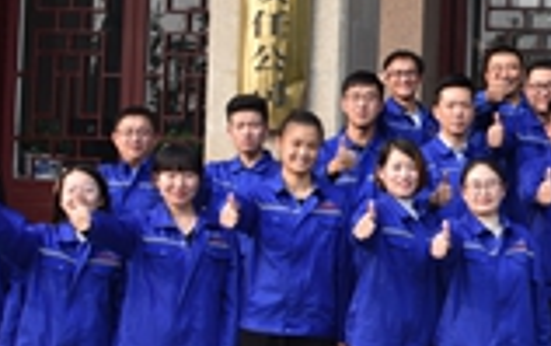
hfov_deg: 21.8
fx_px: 1277
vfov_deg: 15.4
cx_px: 725
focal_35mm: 85
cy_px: 145
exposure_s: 1/250
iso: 360
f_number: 8
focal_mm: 24
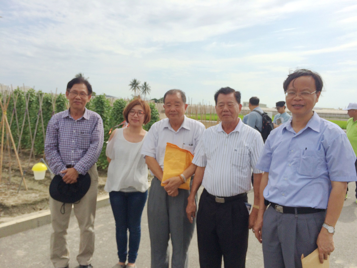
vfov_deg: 48.2
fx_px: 299
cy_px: 134
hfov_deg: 61.7
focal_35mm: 29
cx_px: 178
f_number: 2.2
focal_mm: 4.15
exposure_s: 1/3731
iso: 32
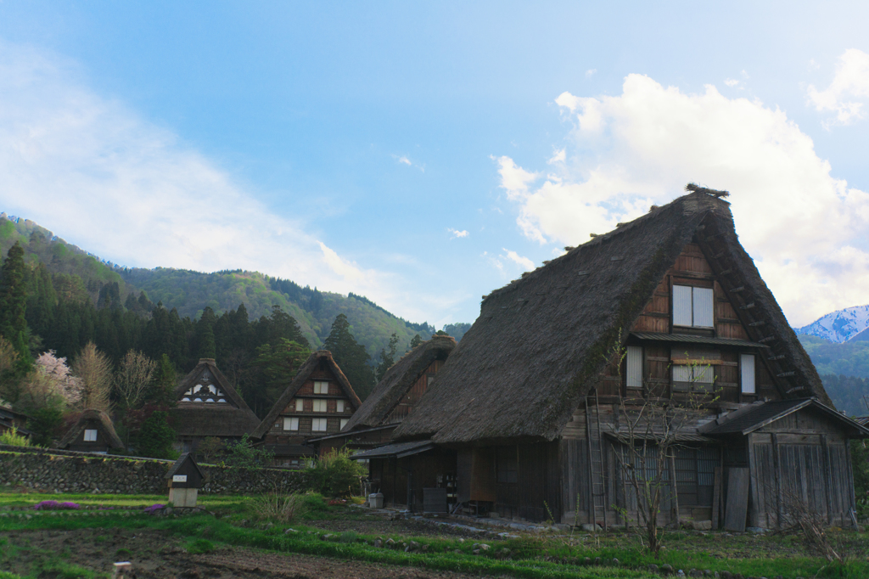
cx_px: 434
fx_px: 724
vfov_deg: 43.6
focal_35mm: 30
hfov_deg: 61.9
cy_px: 290
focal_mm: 30
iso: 400
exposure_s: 1/640
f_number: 5
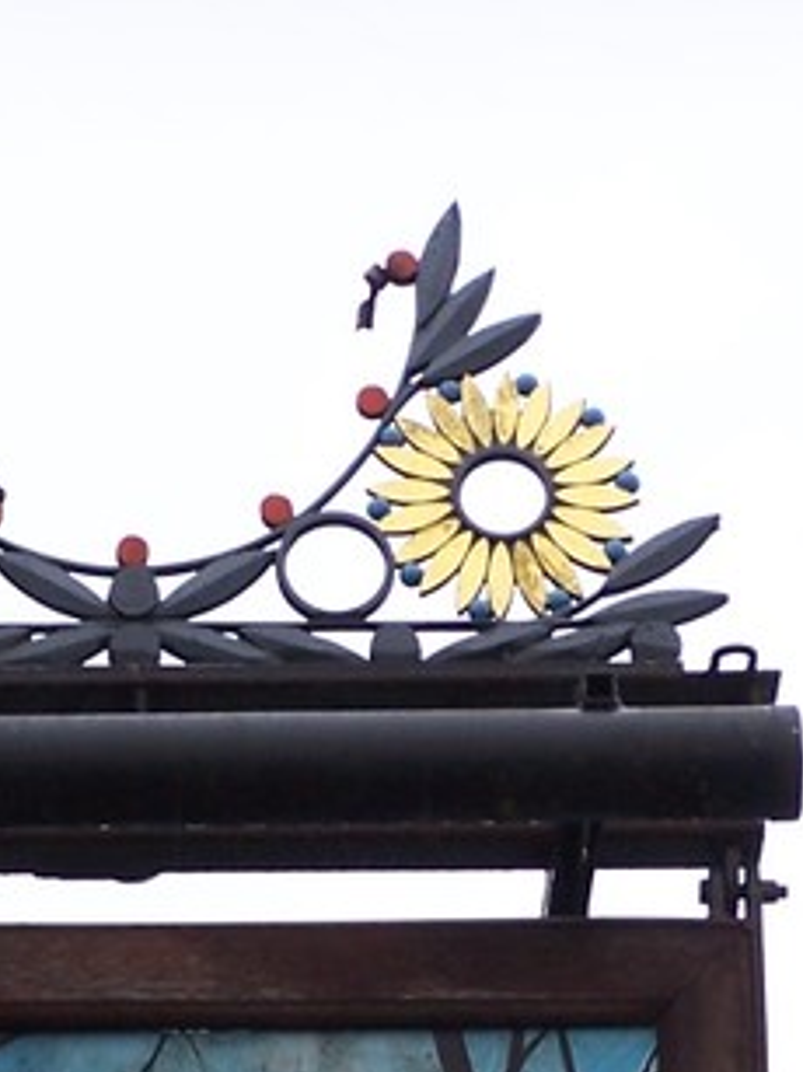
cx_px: 70
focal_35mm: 356
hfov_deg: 4.2
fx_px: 11019
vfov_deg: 5.5
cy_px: 1412
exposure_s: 1/90
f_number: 3.2
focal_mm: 21.2
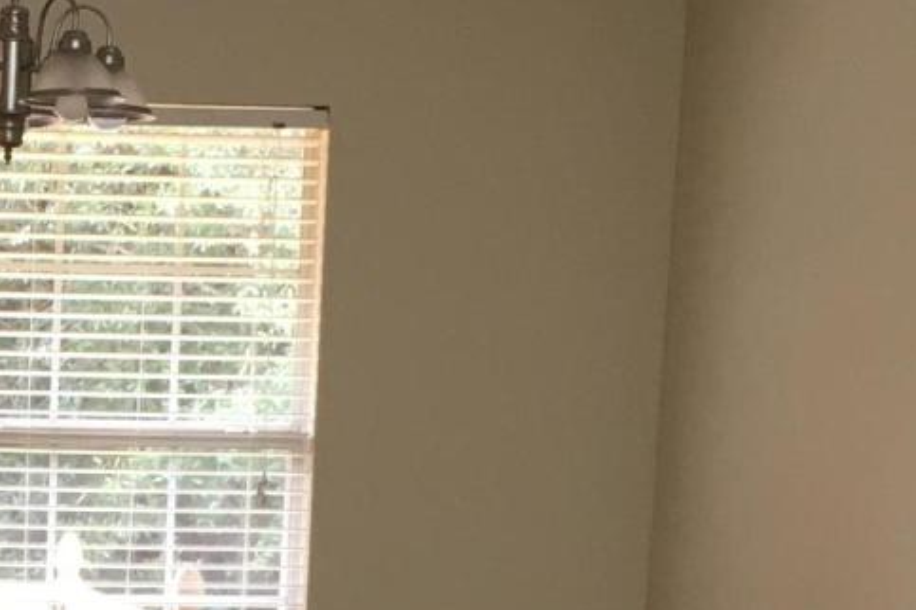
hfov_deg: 15.7
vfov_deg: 10.5
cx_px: -201
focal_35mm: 125
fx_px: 3180
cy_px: 981
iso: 50
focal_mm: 4.15
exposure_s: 1/30
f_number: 2.2
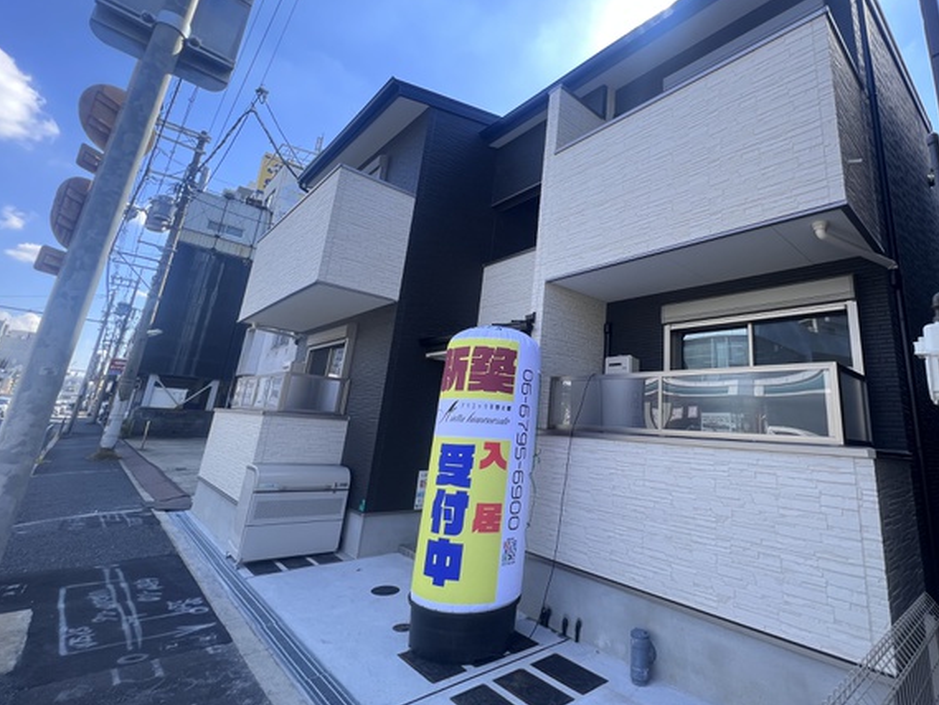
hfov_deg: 93.1
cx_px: 568
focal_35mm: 16
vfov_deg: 77.7
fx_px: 434
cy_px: 306
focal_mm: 1.57
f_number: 1.8
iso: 32
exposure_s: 1/428
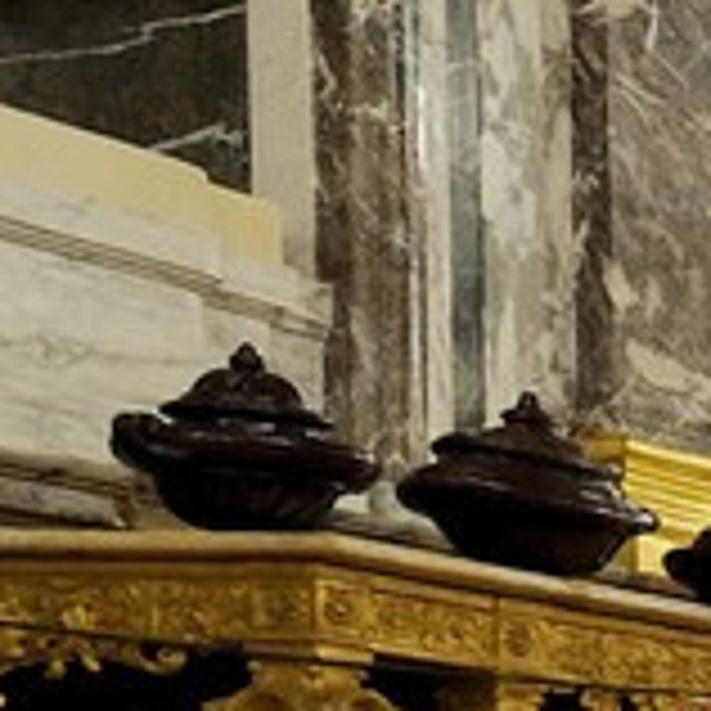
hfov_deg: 7.1
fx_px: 3602
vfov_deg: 10.9
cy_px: 1071
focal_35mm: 155
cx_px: 3128
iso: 200
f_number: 6.3
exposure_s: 4
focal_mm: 18
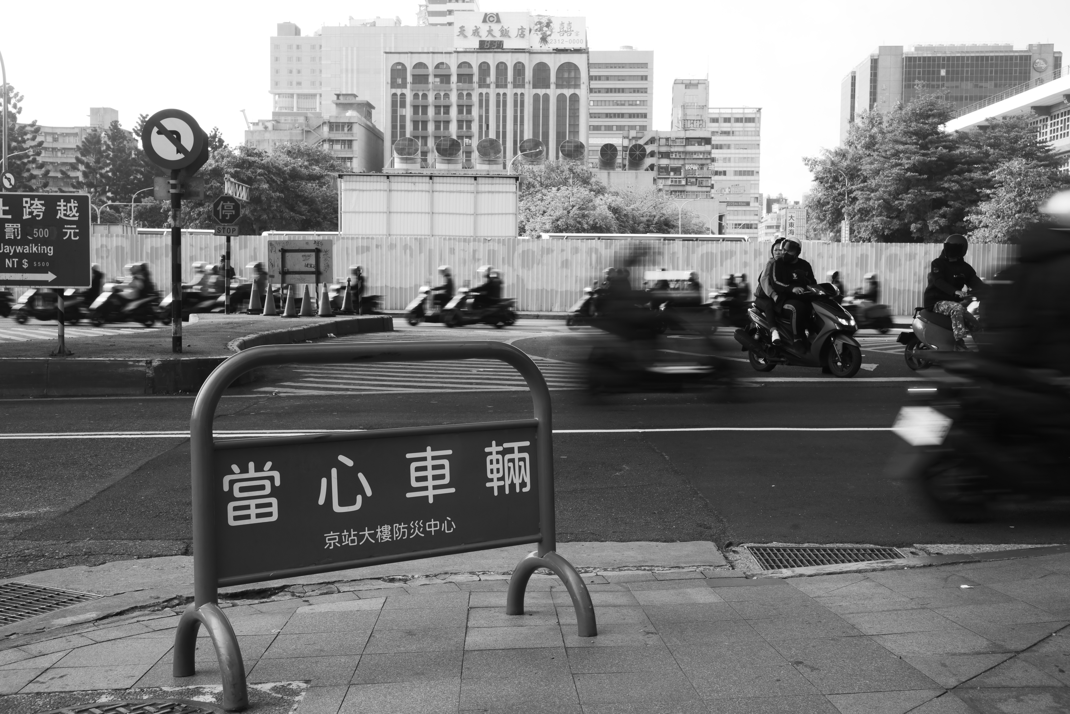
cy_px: 357
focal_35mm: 40
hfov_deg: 48.4
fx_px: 1189
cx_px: 535
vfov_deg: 33.4
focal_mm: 40
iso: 320
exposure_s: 1/40
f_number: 11
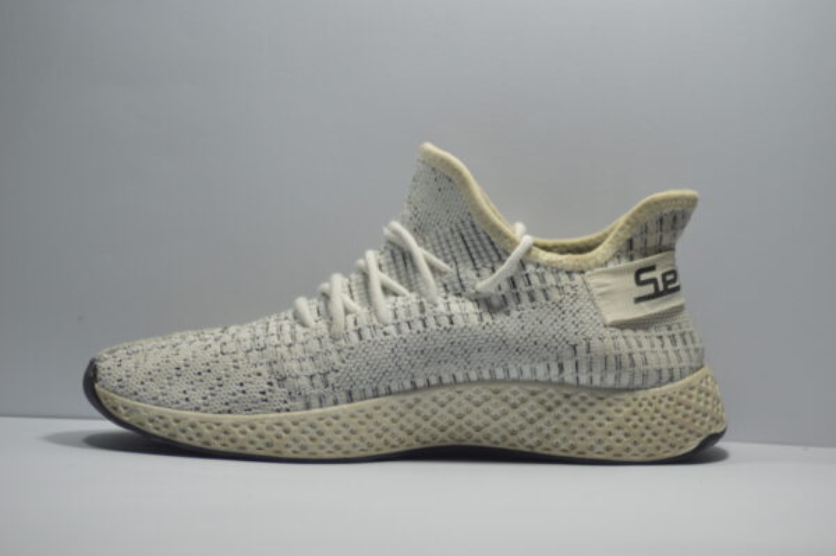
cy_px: 278
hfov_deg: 10.2
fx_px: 4699
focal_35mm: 202
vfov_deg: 6.8
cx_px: 418
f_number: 4.2
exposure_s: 1/160
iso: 400
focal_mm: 135
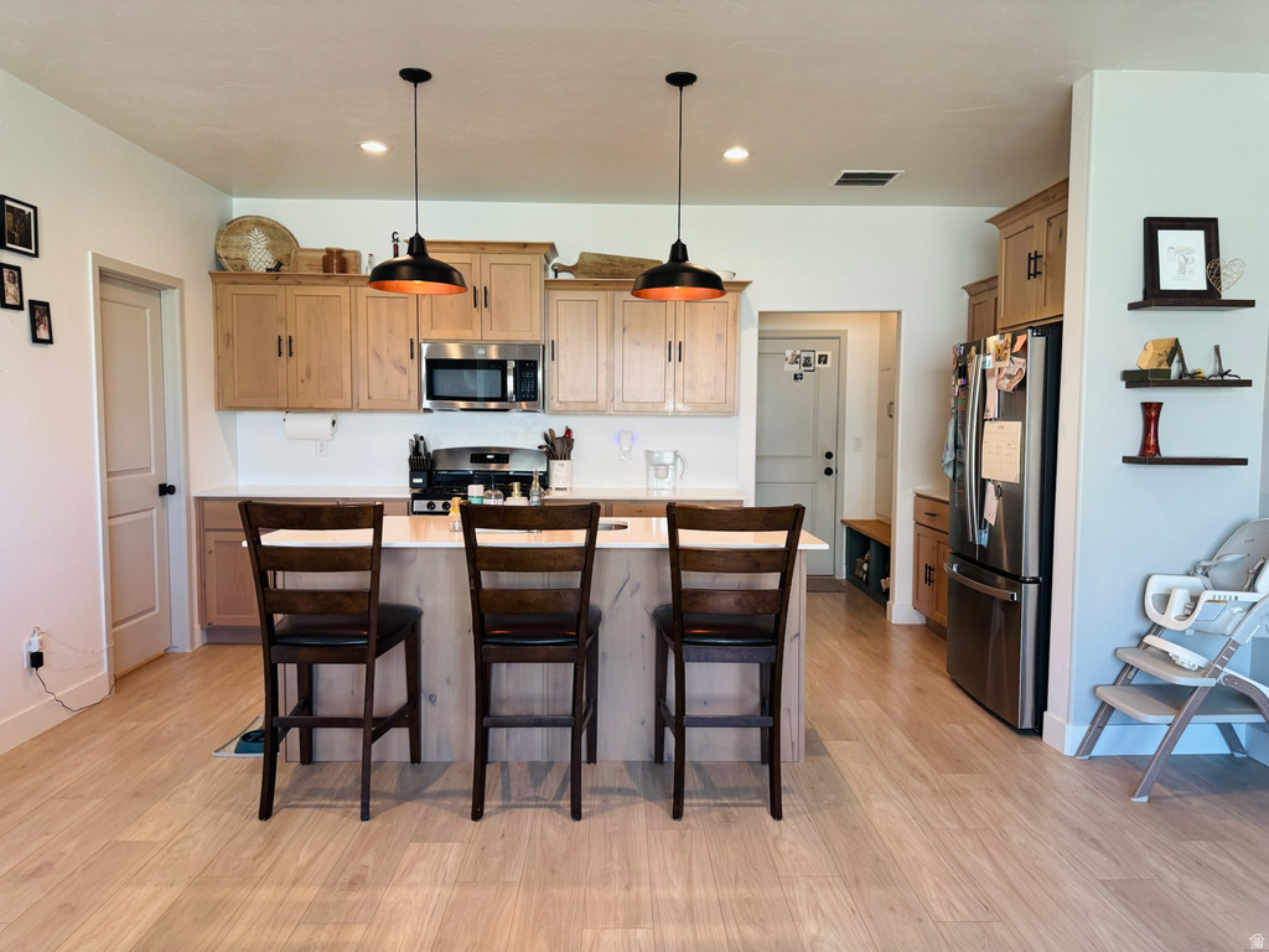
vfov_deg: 56.8
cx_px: 634
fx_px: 880
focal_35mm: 24
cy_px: 476
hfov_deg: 71.6
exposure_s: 1/120
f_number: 1.78
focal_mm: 6.76
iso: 200
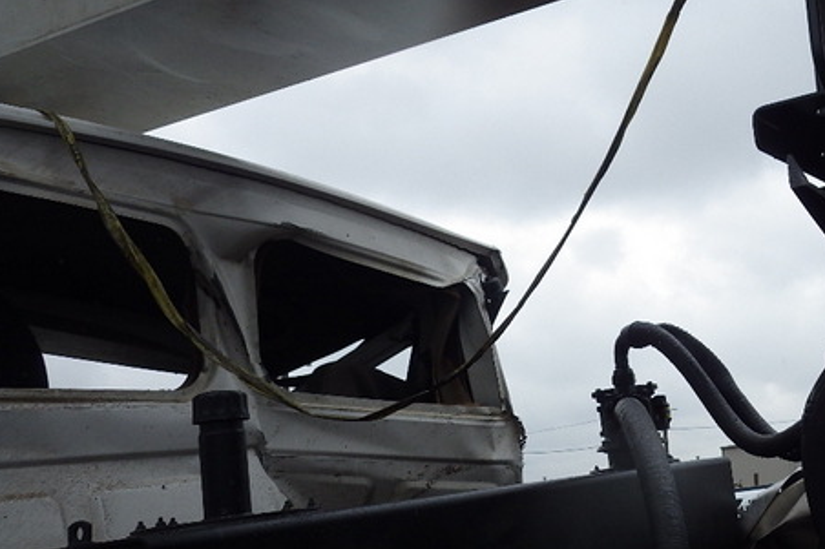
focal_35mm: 46
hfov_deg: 40.1
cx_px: 717
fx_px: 1054
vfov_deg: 29.2
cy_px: 312
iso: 125
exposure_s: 1/1250
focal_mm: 4.5
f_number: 2.8
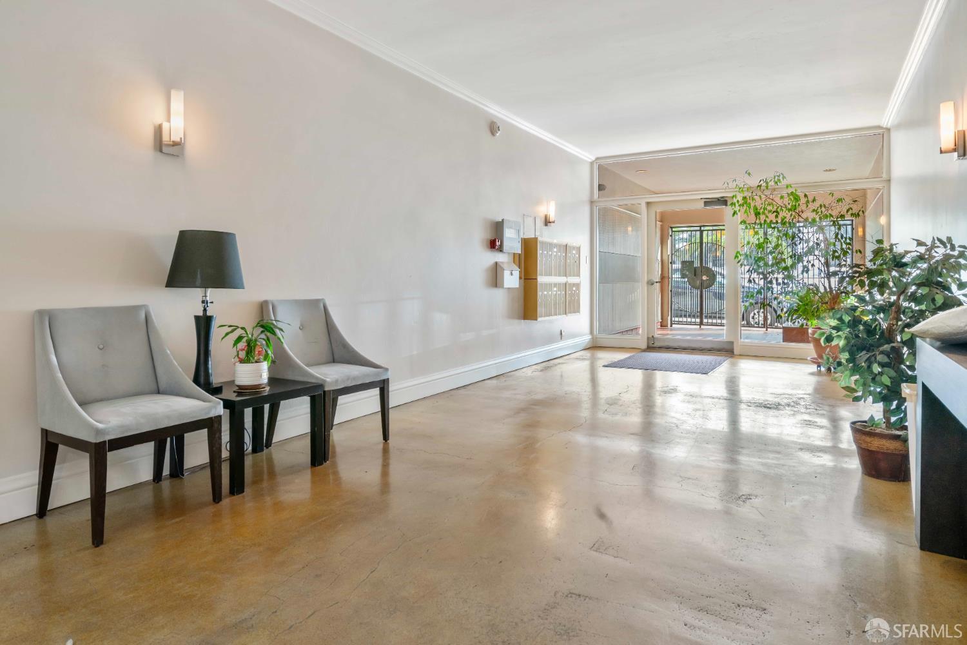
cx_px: 484
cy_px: 322
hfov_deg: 81.2
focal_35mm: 21
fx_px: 564
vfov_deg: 59.5
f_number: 10
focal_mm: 21
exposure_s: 1/6
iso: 640
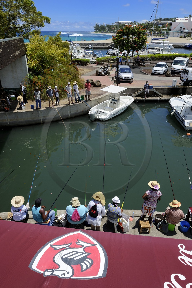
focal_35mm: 26
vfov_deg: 69.4
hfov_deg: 49.5
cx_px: 96
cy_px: 144
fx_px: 208
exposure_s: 1/160
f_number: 16
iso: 200
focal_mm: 26
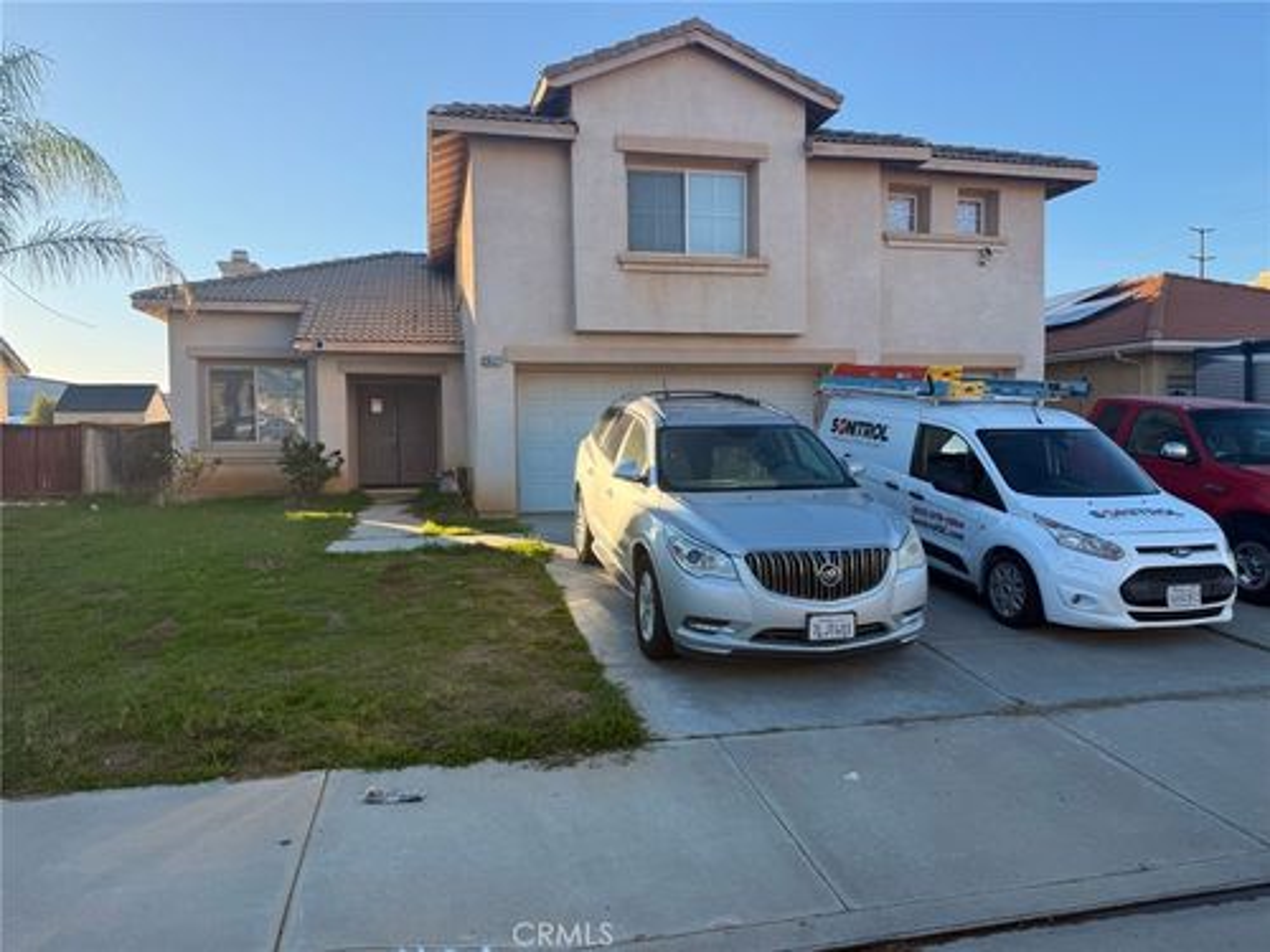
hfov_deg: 71.6
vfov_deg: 56.8
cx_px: 635
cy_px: 476
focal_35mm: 24
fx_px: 881
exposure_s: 1/1689
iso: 100
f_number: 1.78
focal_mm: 6.76
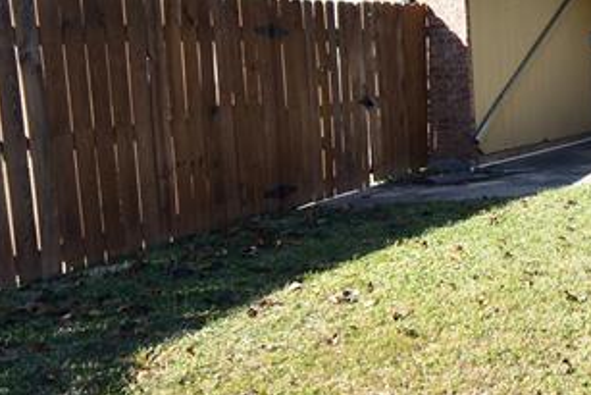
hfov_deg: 33.6
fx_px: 821
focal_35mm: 50
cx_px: 674
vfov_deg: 26.9
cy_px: 131
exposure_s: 1/100
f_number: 7.1
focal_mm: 10
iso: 100
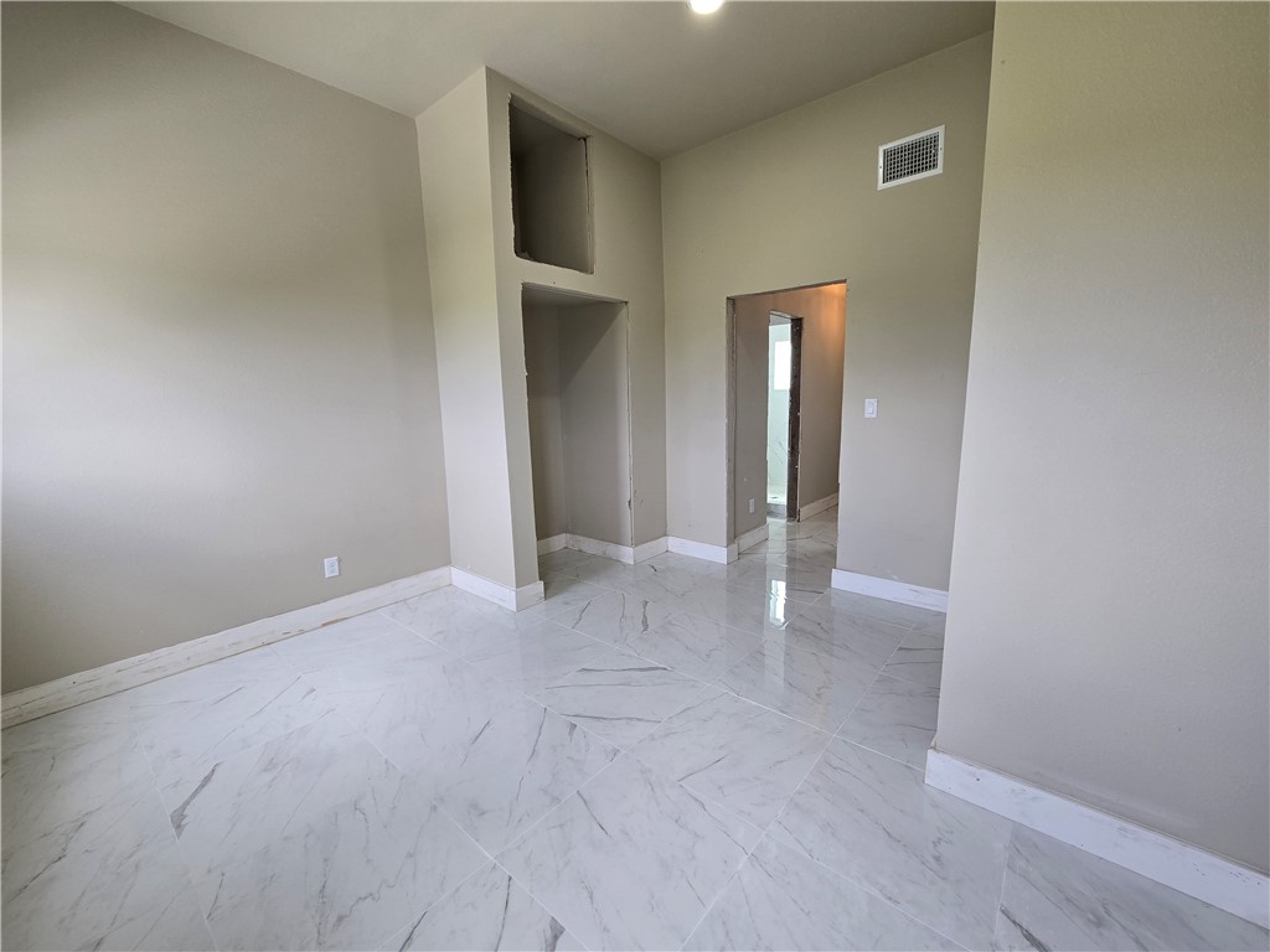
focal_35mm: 13
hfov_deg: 106.2
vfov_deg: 89.9
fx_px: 477
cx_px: 635
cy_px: 476
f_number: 2.2
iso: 50
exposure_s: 1/60
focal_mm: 2.2
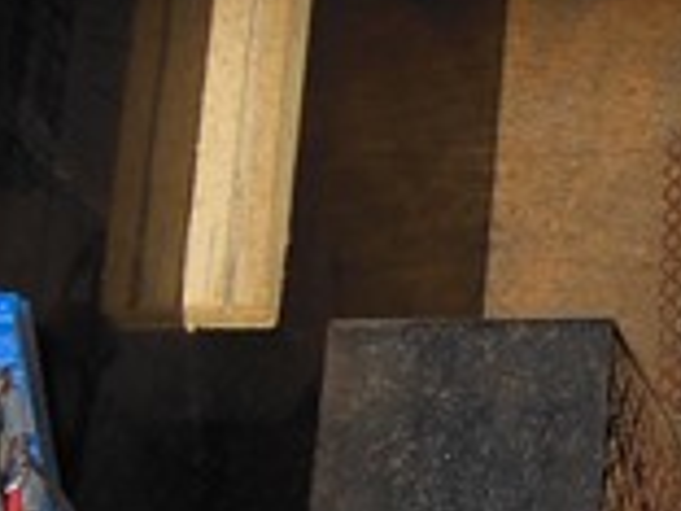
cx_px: 781
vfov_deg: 13.3
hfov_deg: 17.3
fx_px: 2144
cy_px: 594
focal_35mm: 109
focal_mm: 6.8
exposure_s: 1/30
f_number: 3.6
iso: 200
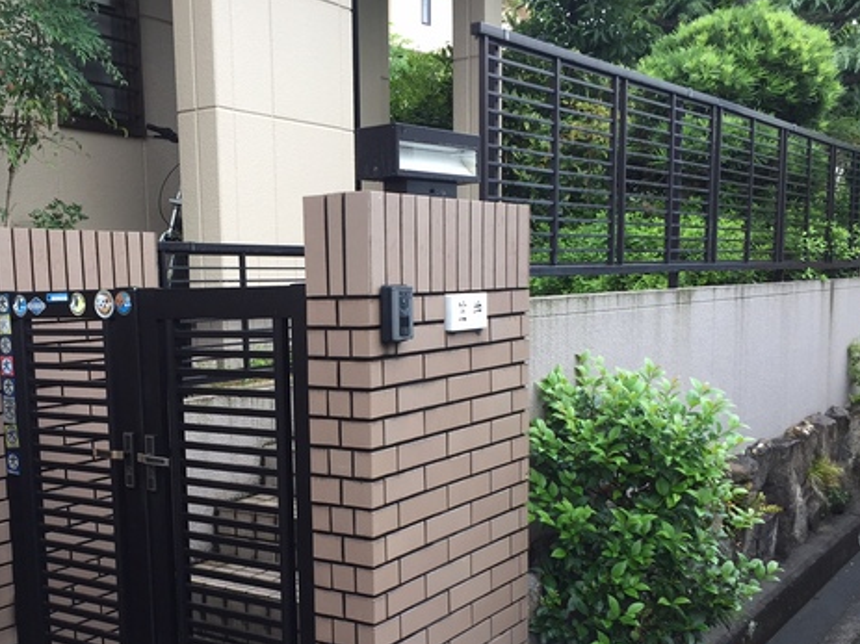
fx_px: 1043
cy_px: 426
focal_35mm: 42
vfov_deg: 34.0
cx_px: 321
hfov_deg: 44.4
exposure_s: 1/120
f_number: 2.2
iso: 50
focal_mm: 4.15
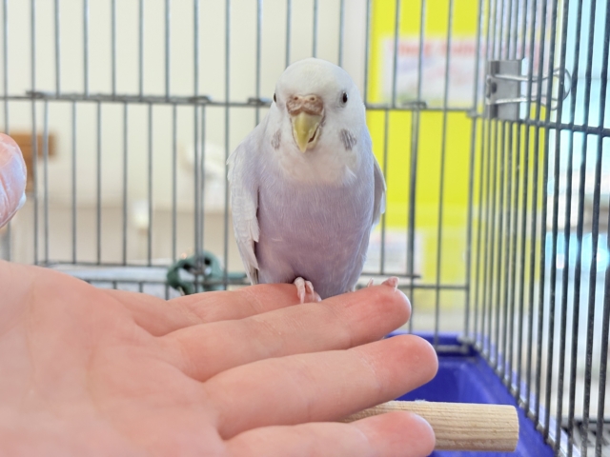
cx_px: 305
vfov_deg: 28.0
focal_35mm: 52
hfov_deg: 36.8
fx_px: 916
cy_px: 228
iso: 100
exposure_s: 1/100
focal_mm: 5.96
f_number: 1.6
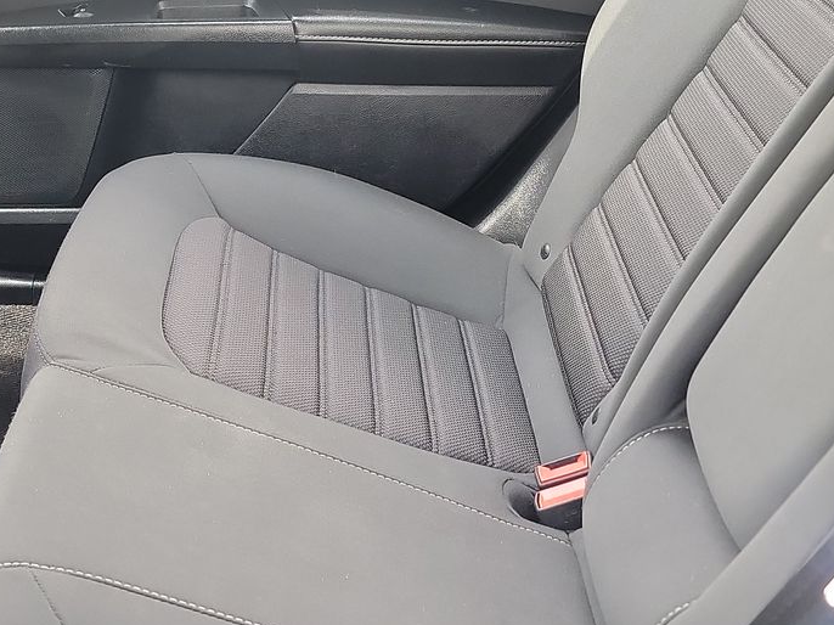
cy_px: 359
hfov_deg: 33.9
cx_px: 242
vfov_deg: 26.1
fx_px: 1349
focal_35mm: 56
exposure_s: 1/59
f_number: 1.8
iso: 429
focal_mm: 6.7
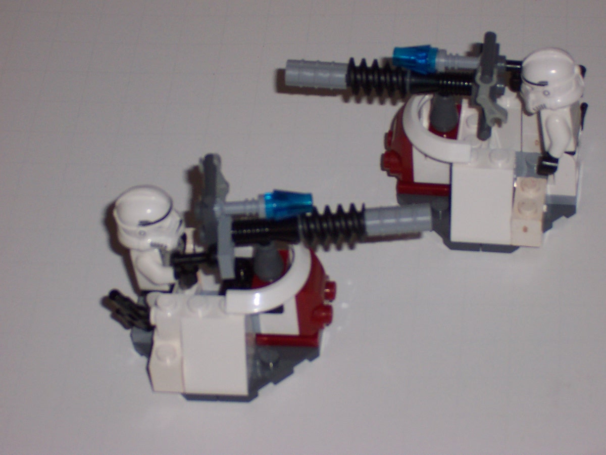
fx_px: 2521
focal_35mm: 144
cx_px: 303
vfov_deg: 10.3
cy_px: 228
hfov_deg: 13.7
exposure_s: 1/125
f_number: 4.9
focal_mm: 22.4
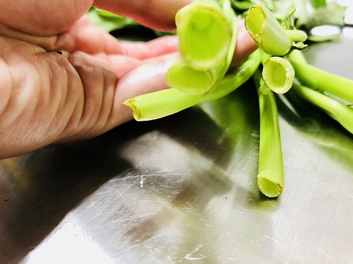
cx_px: 176
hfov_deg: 63.5
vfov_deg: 49.7
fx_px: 285
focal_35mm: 28
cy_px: 132
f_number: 1.8
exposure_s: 1/15
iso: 64
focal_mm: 3.99
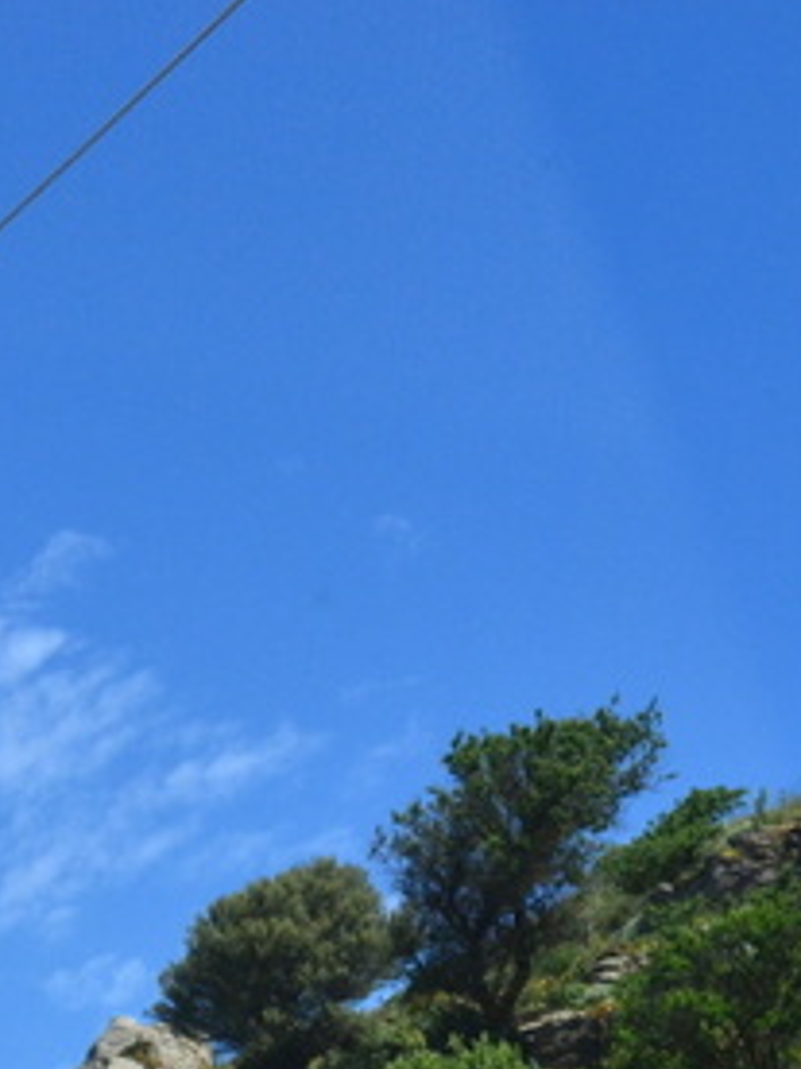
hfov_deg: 12.5
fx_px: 3610
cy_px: 1023
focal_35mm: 117
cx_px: 19
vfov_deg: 16.5
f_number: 11
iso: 400
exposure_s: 1/500
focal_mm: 28
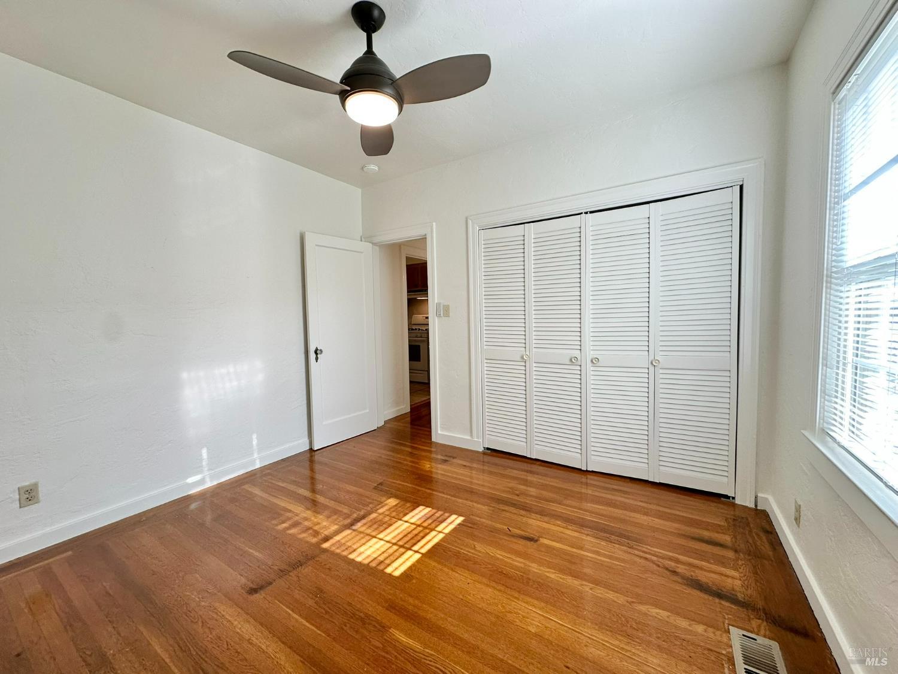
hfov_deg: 102.1
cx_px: 449
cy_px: 337
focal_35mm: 14
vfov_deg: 85.7
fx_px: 363
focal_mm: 2.22
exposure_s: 1/120
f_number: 2.2
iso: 80
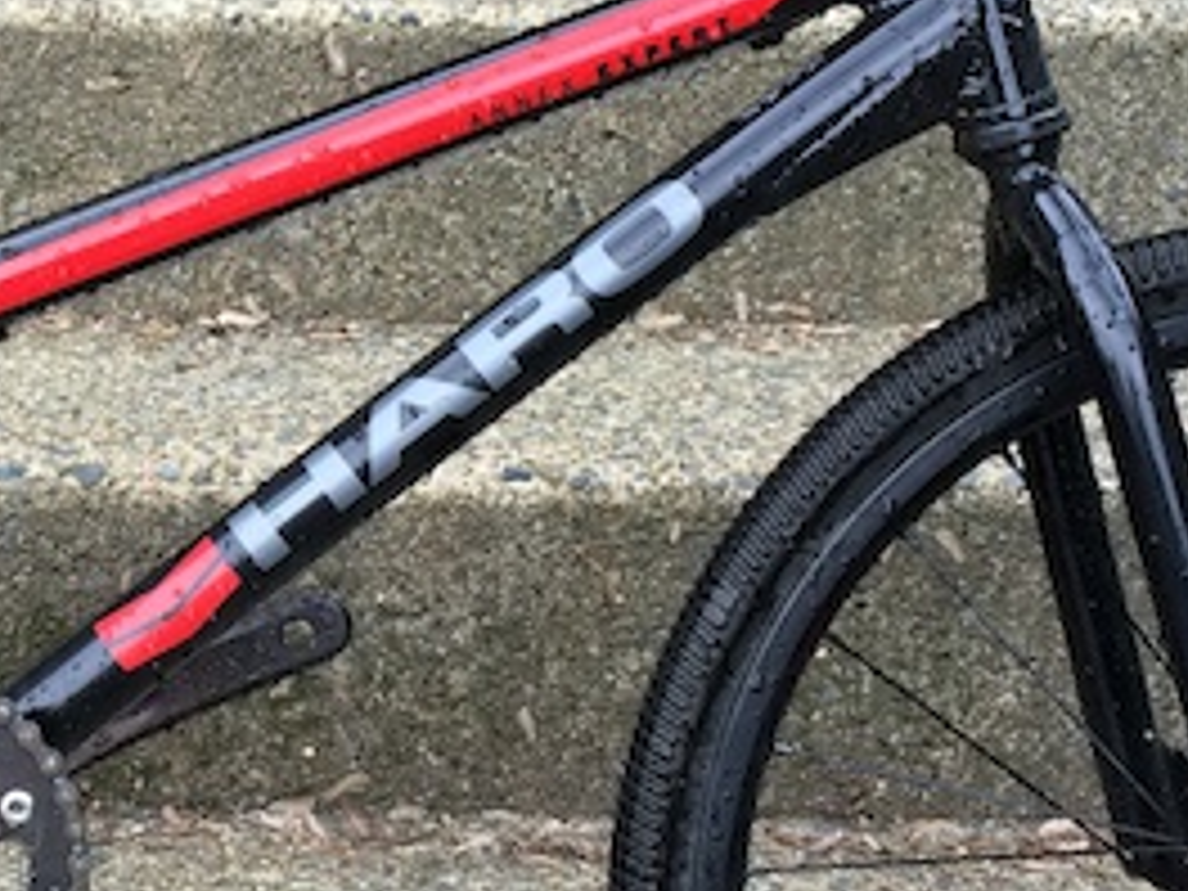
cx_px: 58
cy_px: 324
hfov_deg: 21.6
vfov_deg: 16.8
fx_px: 3020
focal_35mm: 88
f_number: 2.2
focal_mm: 4.15
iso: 64
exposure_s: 1/120
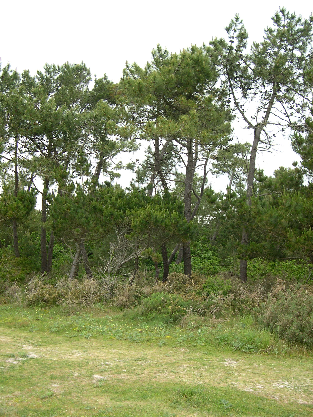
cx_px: 156
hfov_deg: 37.7
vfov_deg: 49.0
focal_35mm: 38
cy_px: 208
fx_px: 458
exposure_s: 1/386
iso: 100
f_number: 2.8
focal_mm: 8
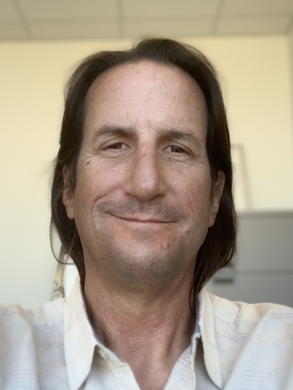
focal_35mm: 32
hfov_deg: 44.2
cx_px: 146
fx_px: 361
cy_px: 195
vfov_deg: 56.8
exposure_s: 1/121
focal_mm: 2.87
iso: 50
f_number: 2.2
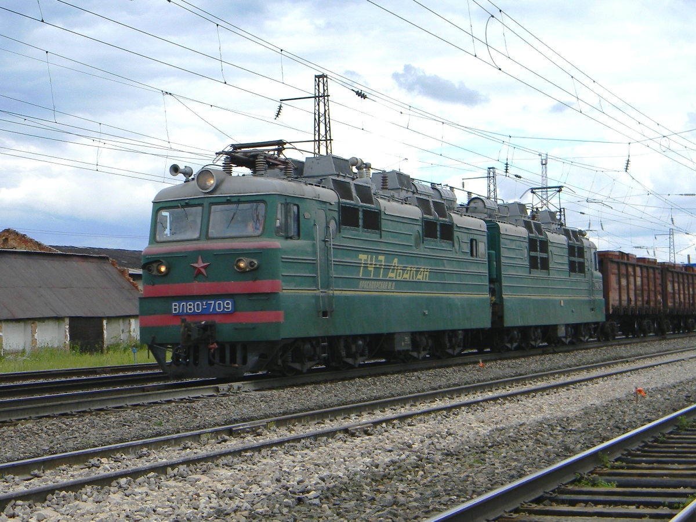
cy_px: 261
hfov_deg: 40.4
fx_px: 945
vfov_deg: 30.9
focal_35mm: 47
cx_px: 348
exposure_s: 1/479
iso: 80
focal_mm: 8.6
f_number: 3.9
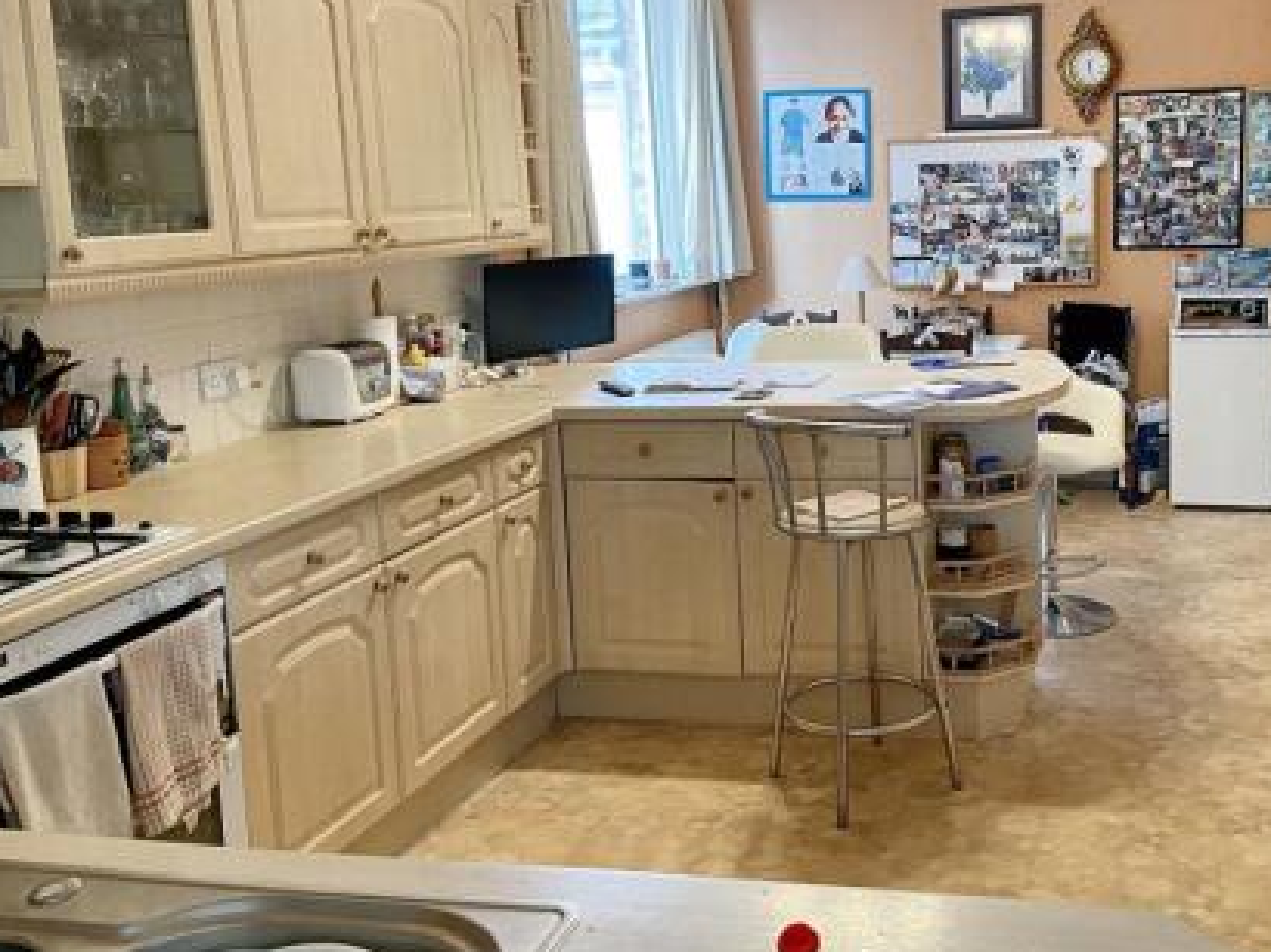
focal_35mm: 37
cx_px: 873
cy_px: 374
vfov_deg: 38.4
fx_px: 1358
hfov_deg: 49.1
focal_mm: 4.2
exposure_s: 1/50
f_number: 1.8
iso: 250
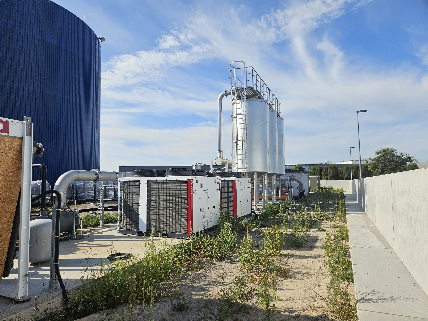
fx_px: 284
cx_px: 214
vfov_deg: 58.9
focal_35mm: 23
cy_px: 160
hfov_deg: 73.9
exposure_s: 1/2503
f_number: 1.8
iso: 25
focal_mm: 5.4
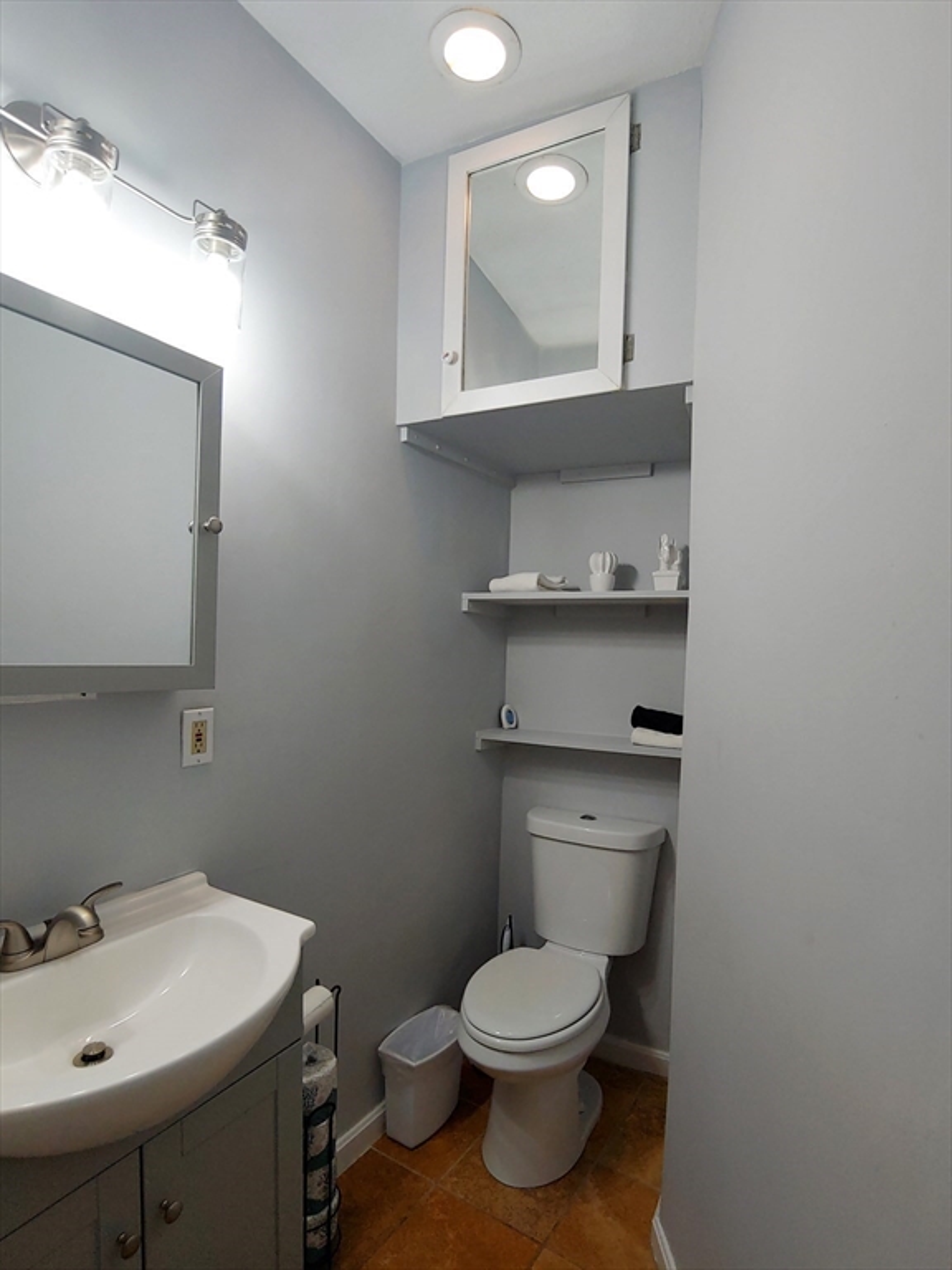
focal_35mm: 16
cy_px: 635
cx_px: 476
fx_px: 587
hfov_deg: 78.1
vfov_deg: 94.5
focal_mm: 2.18
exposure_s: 1/40
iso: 50
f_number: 1.9
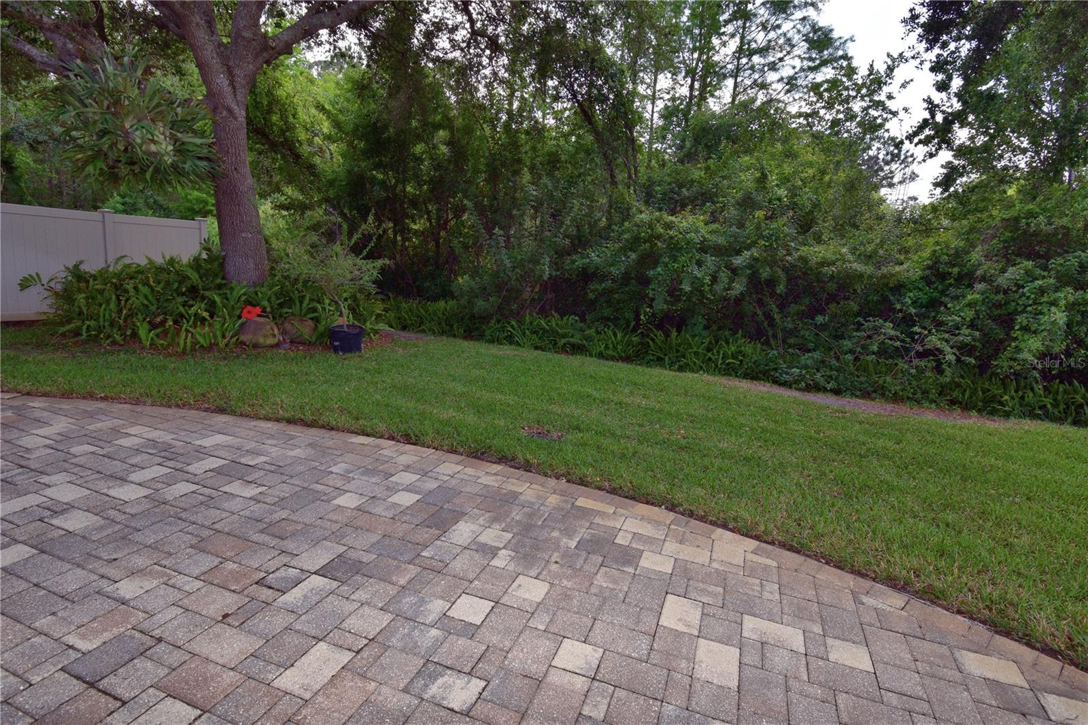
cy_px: 362
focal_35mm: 18
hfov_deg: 90.0
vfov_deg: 67.4
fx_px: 544
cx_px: 544
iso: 320
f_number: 10
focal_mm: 12
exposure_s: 1/200
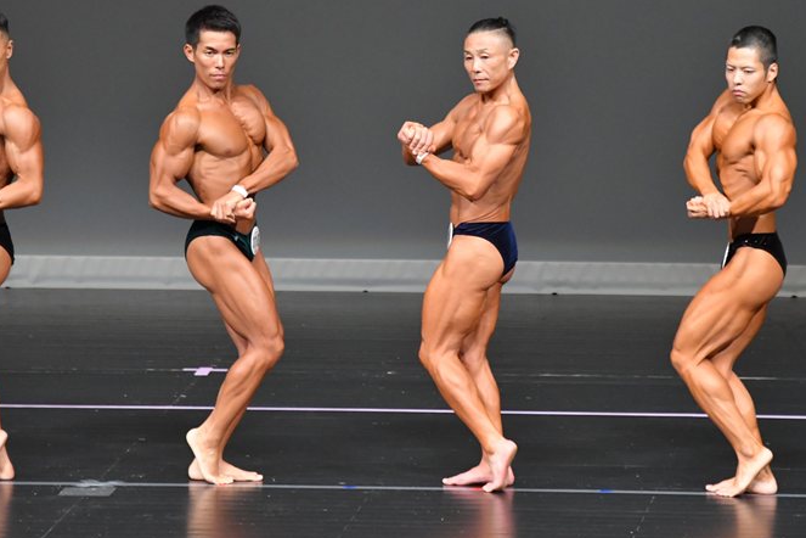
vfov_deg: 3.7
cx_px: 386
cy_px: 254
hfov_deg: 5.6
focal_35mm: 368
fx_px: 8238
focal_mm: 210
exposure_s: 1/400
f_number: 5.6
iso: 5000
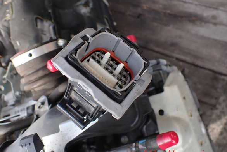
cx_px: 116
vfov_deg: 41.1
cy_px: 71
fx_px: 202
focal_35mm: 32
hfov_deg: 58.7
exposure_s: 1/200
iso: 100
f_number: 2.3
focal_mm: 5.4
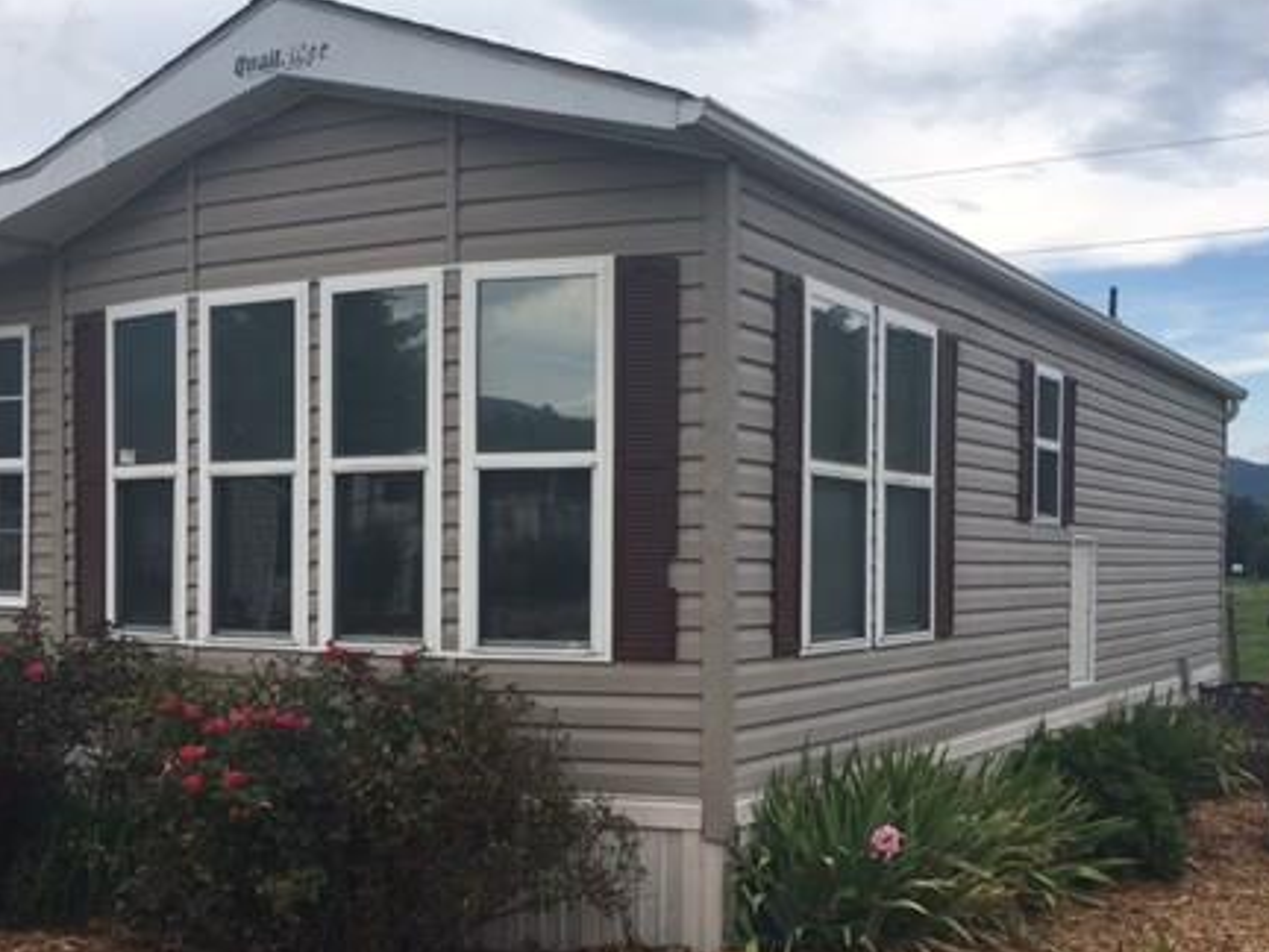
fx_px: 1576
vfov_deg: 33.5
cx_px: 605
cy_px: 588
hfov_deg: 43.8
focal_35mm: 43
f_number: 2.2
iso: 25
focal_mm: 4.15
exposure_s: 1/938
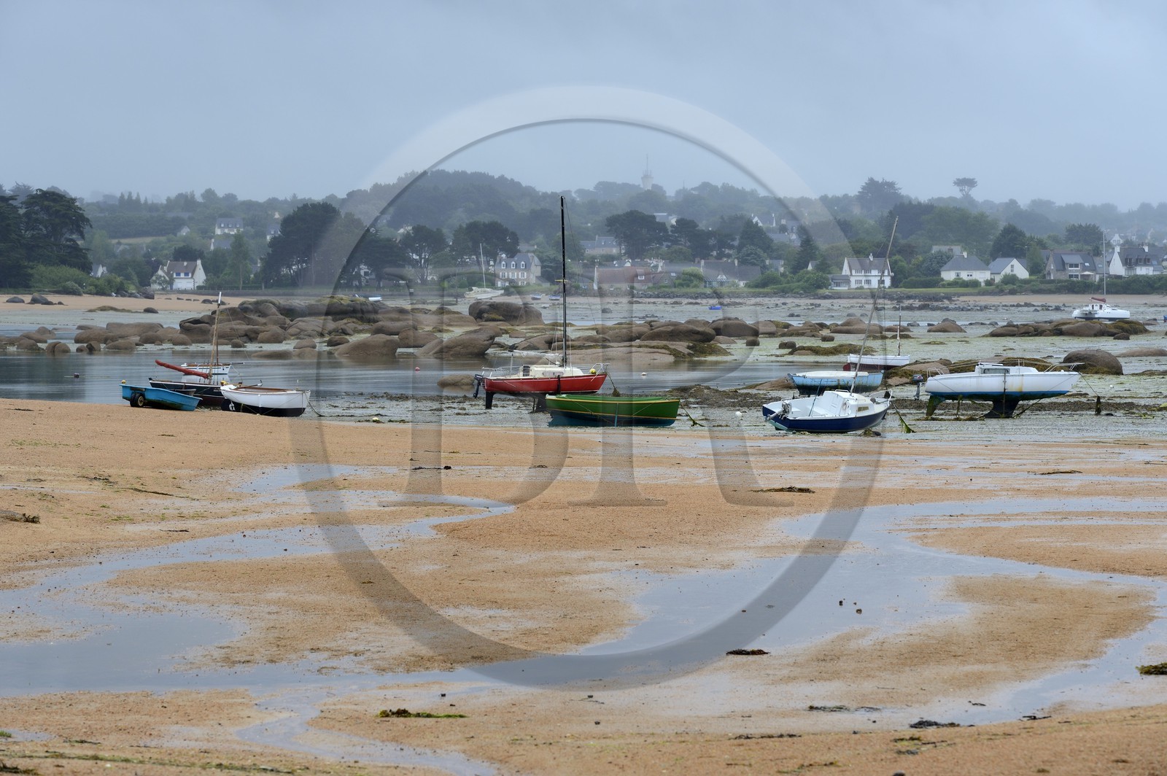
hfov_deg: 15.8
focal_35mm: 130
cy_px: 388
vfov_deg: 10.5
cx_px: 584
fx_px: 4211
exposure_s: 1/200
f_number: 10
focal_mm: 130
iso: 200
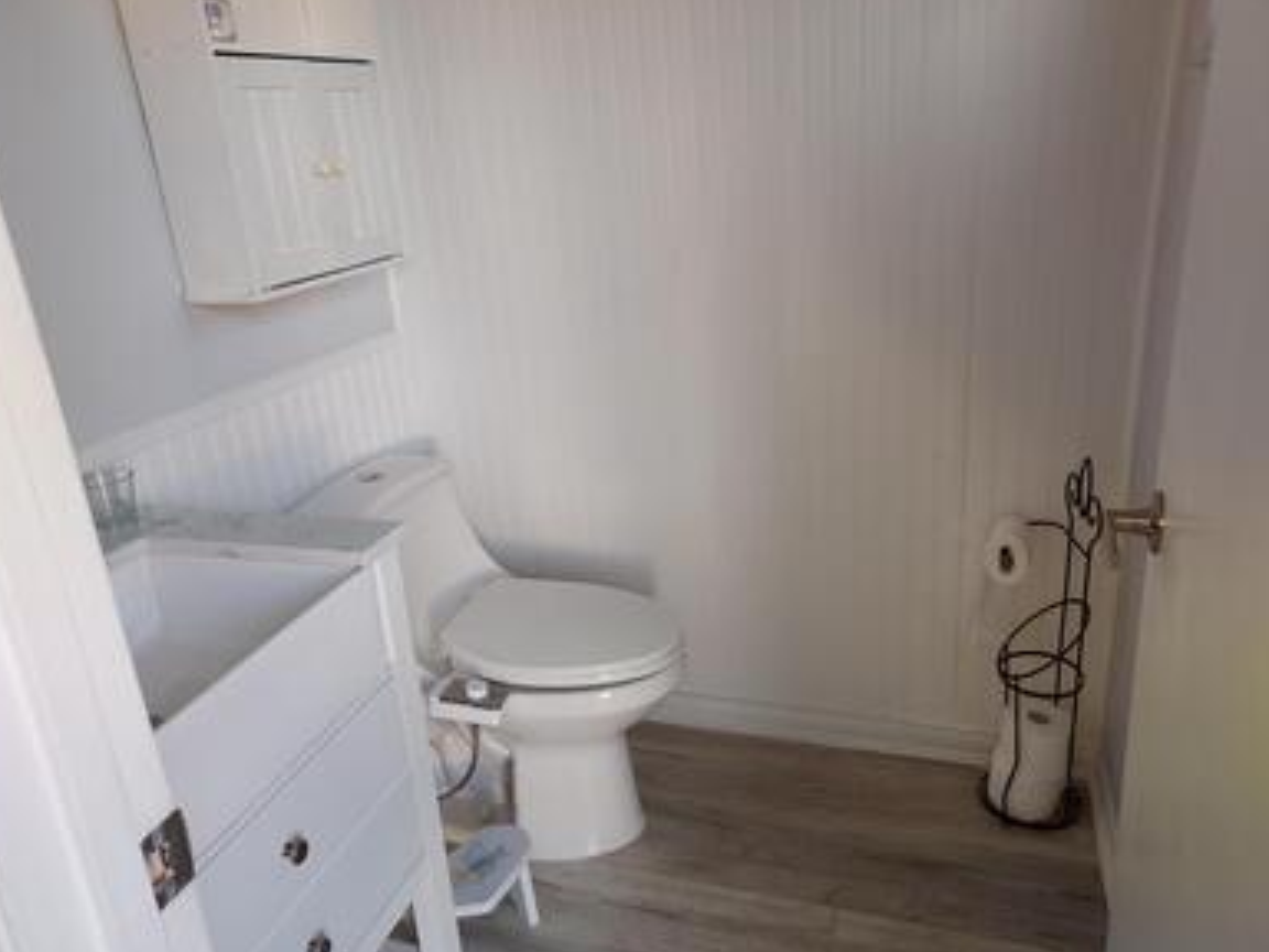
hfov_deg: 69.4
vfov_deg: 54.9
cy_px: 479
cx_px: 615
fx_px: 916
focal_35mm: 25
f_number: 1.8
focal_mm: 4.6
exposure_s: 1/60
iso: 100
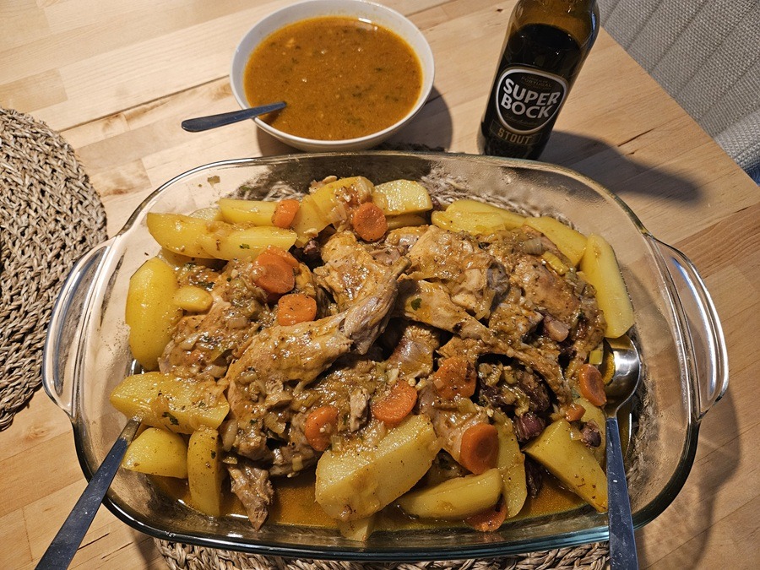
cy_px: 285
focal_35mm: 23
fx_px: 505
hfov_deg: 73.9
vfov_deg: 58.9
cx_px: 380
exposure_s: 1/100
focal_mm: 5.4
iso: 640
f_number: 1.8
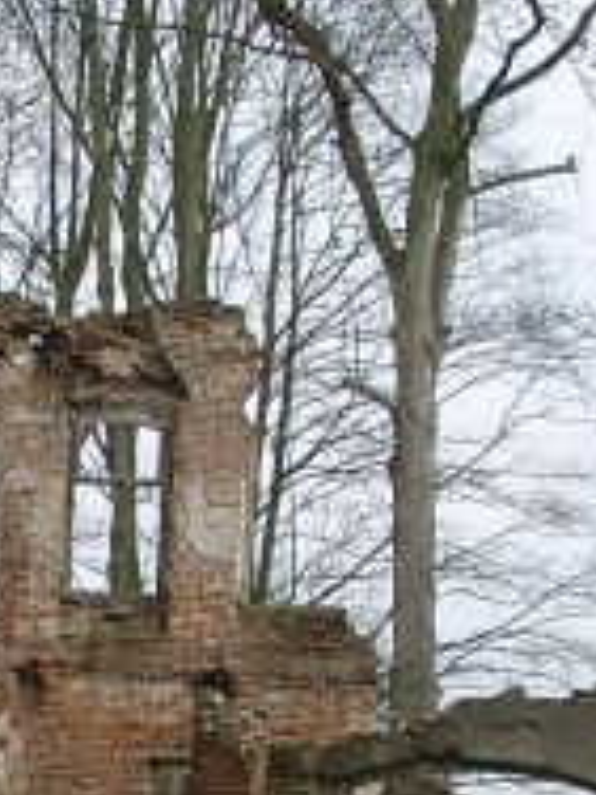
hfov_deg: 10.1
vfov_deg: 13.5
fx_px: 3329
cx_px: -30
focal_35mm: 145
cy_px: 723
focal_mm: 7.13
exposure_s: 1/123
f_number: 4
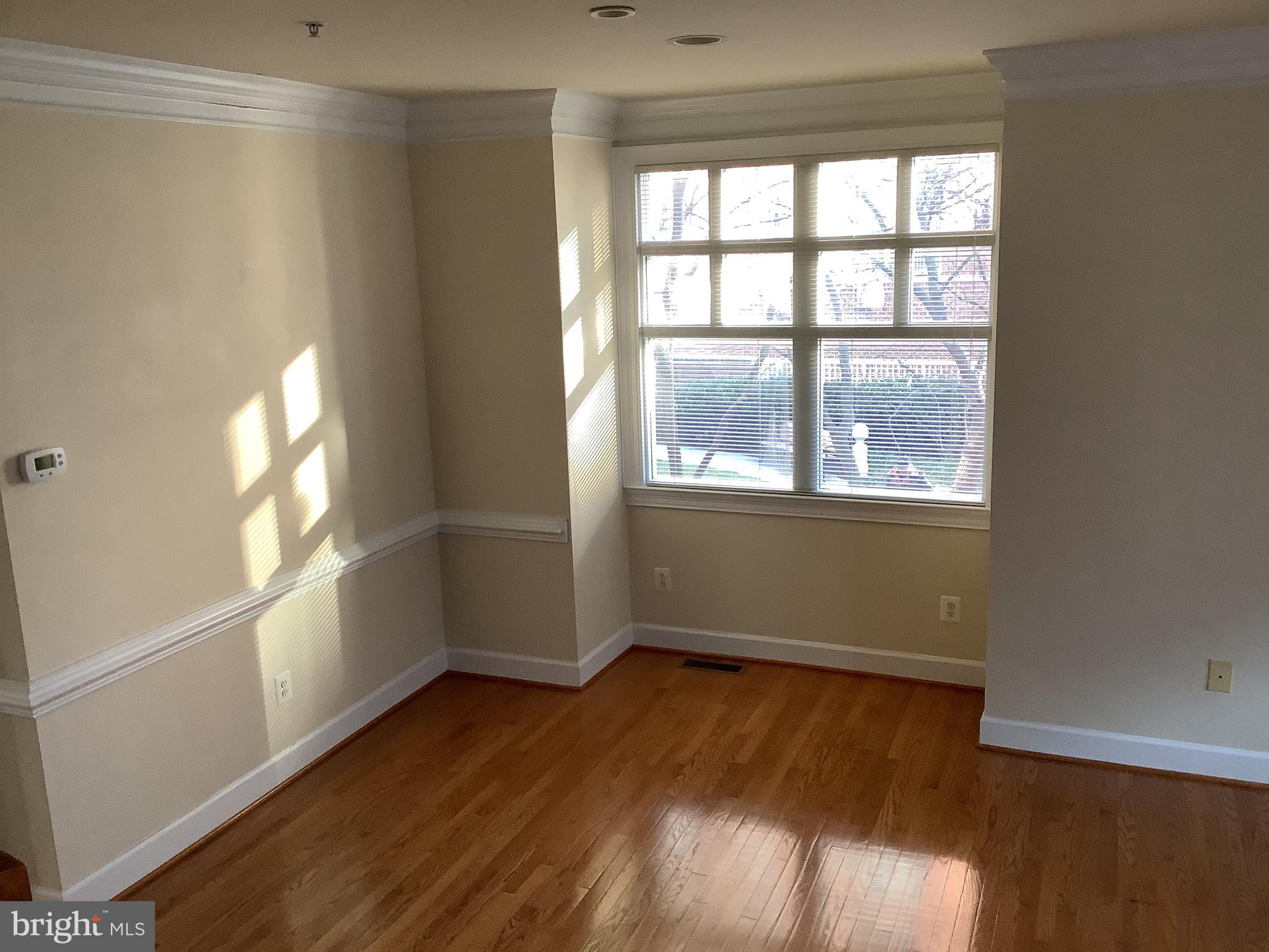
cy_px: 476
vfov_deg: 45.4
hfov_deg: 58.4
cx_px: 634
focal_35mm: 31
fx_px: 1136
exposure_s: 1/60
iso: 125
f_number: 2.4
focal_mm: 3.3
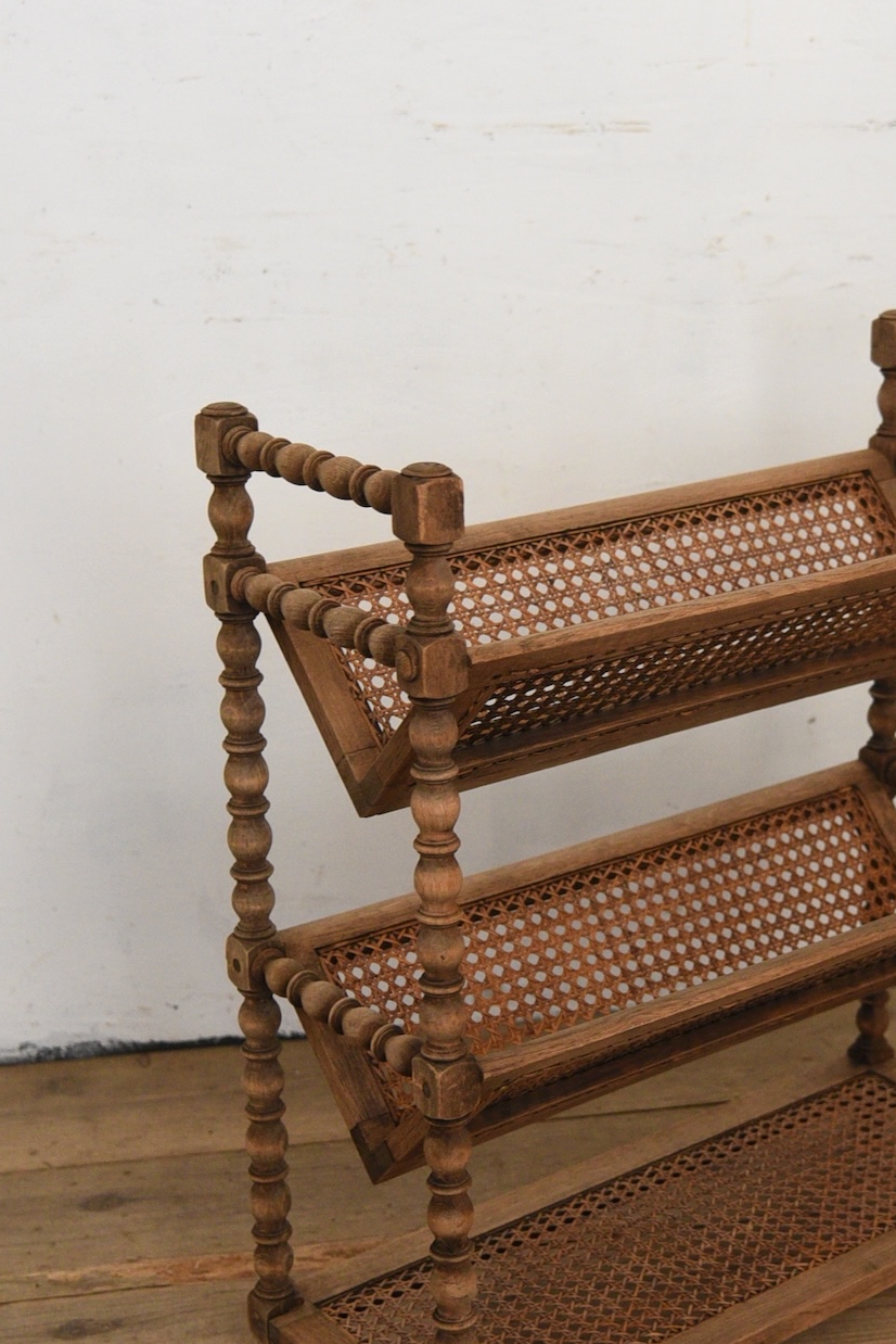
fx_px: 2276
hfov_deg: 21.9
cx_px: 737
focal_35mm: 61
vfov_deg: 32.9
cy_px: 658
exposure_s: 1/40
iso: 2500
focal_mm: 35
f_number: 4
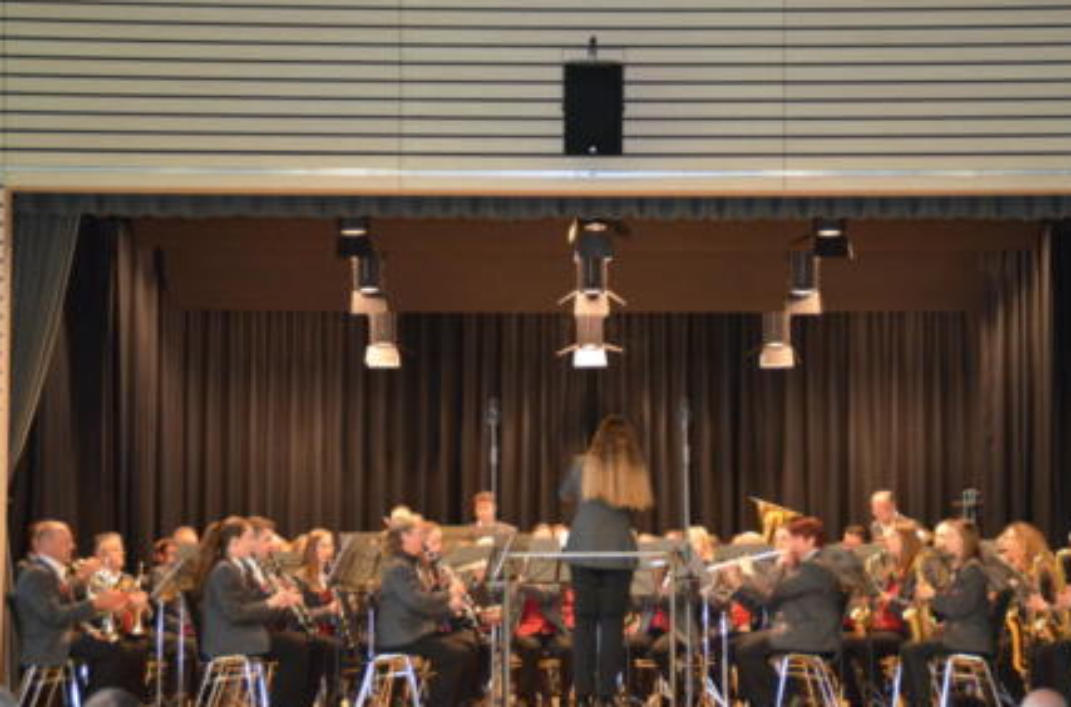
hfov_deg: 18.8
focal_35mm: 109
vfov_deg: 12.5
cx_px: 607
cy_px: 325
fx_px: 3233
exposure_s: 1/60
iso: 3200
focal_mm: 62
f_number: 5.3
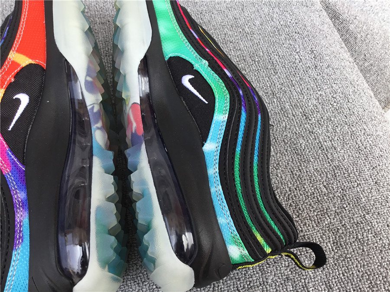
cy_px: 146
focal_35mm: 31
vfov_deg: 45.4
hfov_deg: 58.4
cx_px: 195
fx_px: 349
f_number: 2.4
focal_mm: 3.3
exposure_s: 1/240
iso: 25
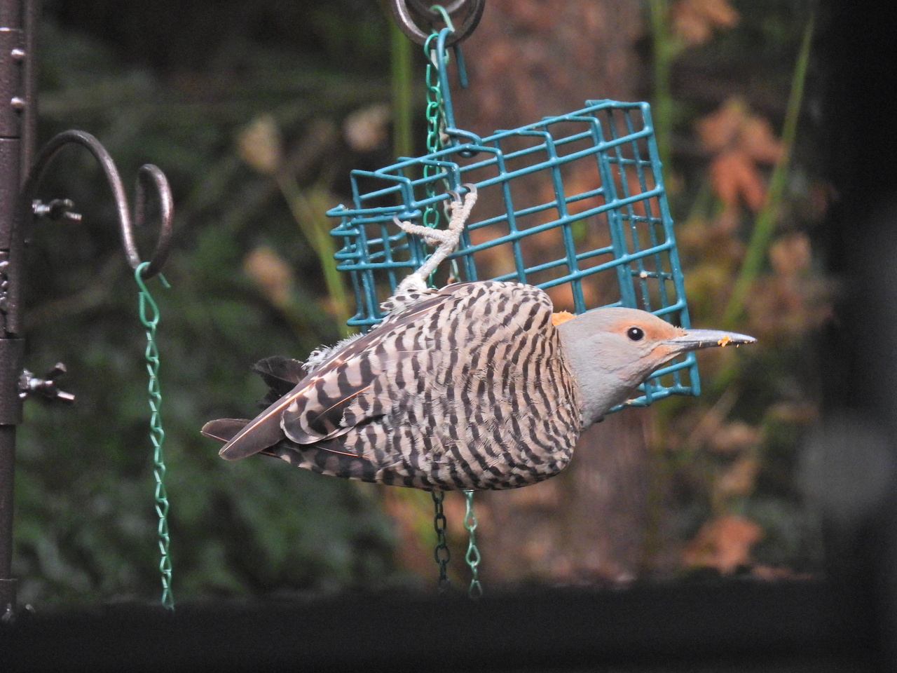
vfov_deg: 1.7
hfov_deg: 2.3
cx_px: 448
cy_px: 336
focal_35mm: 850
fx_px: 22026
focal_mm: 152
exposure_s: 1/160
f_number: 5.6
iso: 800
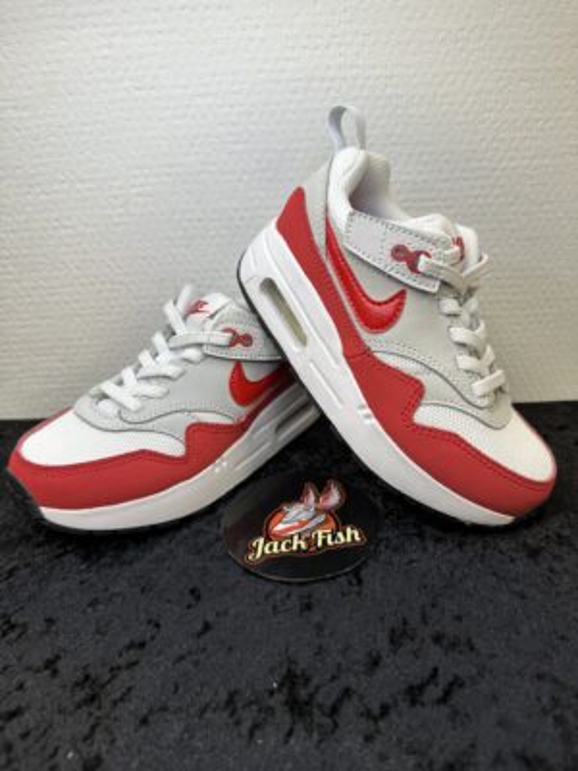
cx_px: 289
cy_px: 386
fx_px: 534
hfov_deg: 56.8
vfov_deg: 71.6
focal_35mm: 24
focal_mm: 6.86
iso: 50
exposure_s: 1/114
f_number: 1.78
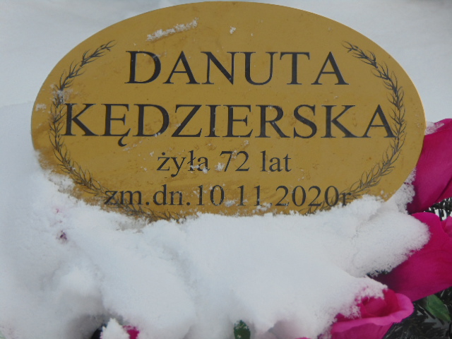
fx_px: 3264
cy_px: 170
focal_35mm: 250
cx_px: 226
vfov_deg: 5.9
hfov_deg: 7.9
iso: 80
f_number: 4.1
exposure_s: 1/1000
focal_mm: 44.9
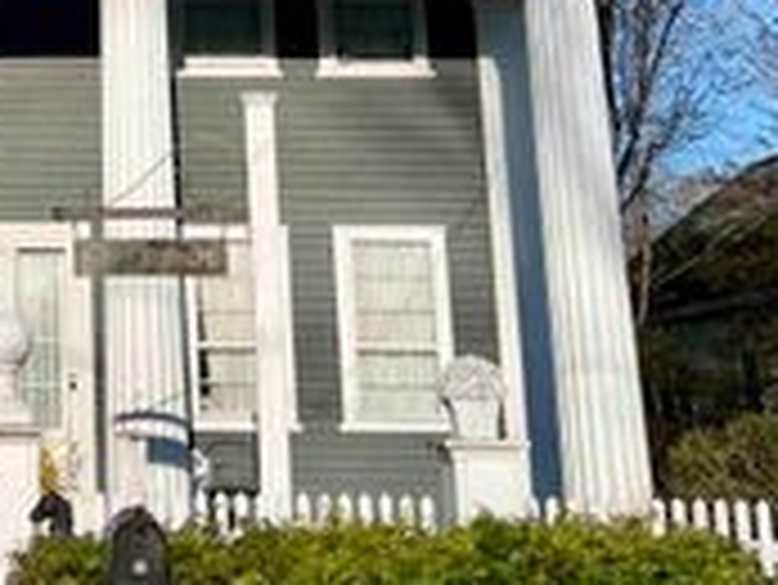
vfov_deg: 19.1
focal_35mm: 75
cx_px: -58
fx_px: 1687
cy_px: -14
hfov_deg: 24.4
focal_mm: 5.7
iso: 50
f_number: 1.5
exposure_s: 1/5587
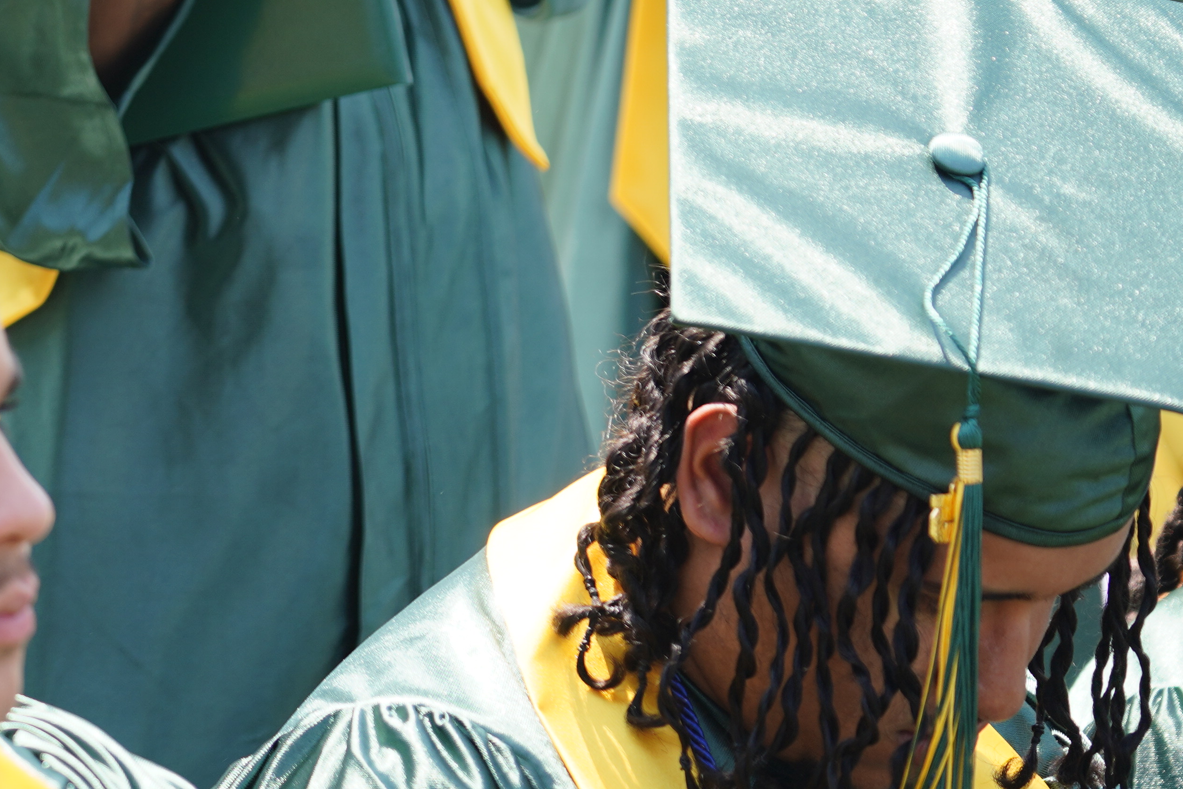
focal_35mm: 288
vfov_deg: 4.7
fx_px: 9464
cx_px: -518
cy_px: -448
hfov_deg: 7.1
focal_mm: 91
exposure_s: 1/400
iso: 100
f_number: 3.2
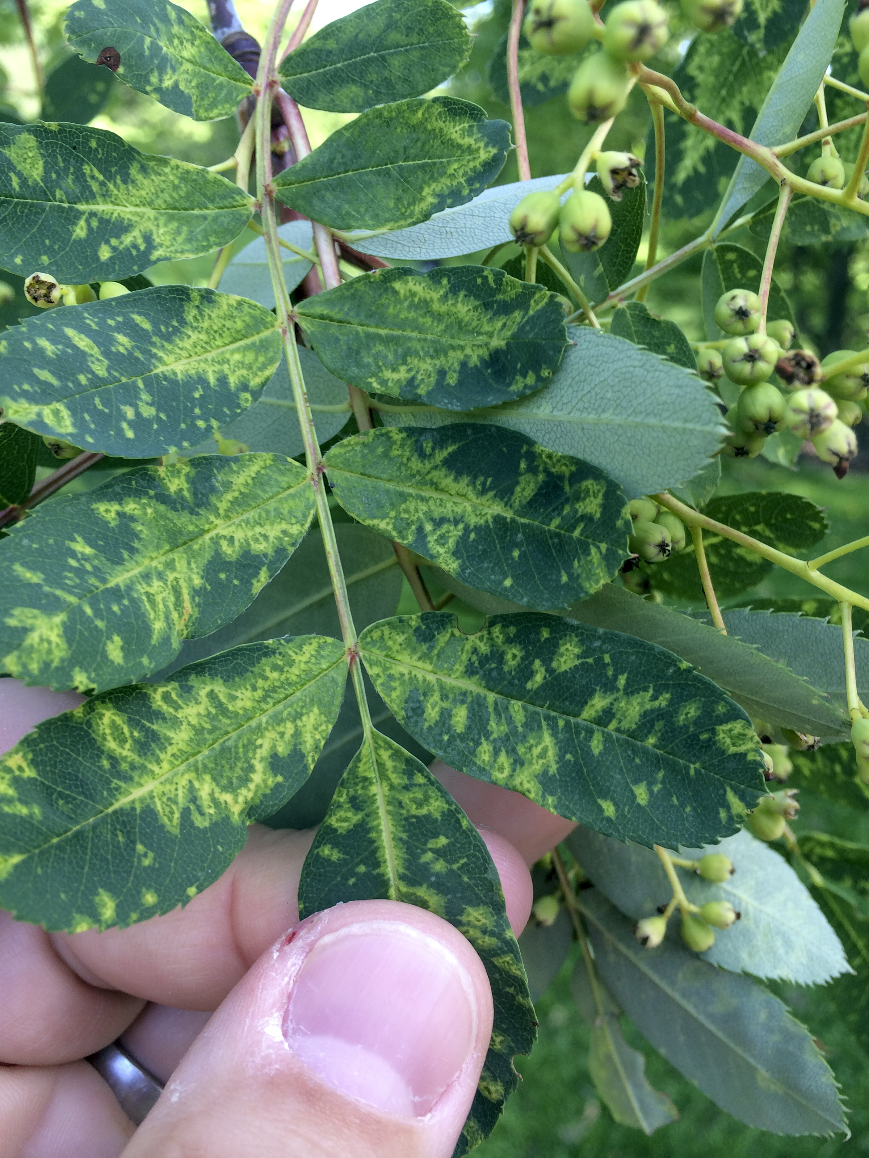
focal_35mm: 30
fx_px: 1004
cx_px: 434
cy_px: 579
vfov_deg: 60.0
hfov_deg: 46.8
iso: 40
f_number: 2.2
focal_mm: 4.12
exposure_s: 1/120
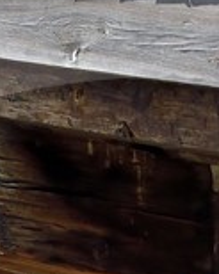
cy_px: 735
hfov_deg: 3.5
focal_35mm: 438
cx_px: 164
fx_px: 3552
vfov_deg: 4.3
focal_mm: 45
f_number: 9
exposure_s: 1/250
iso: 200
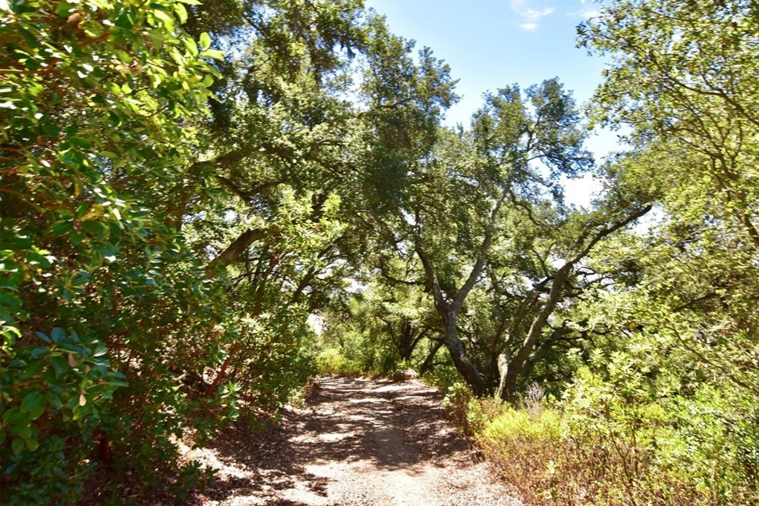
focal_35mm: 19
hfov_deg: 86.8
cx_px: 400
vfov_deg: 64.6
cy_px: 247
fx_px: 401
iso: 400
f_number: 9
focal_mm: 12
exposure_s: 1/160
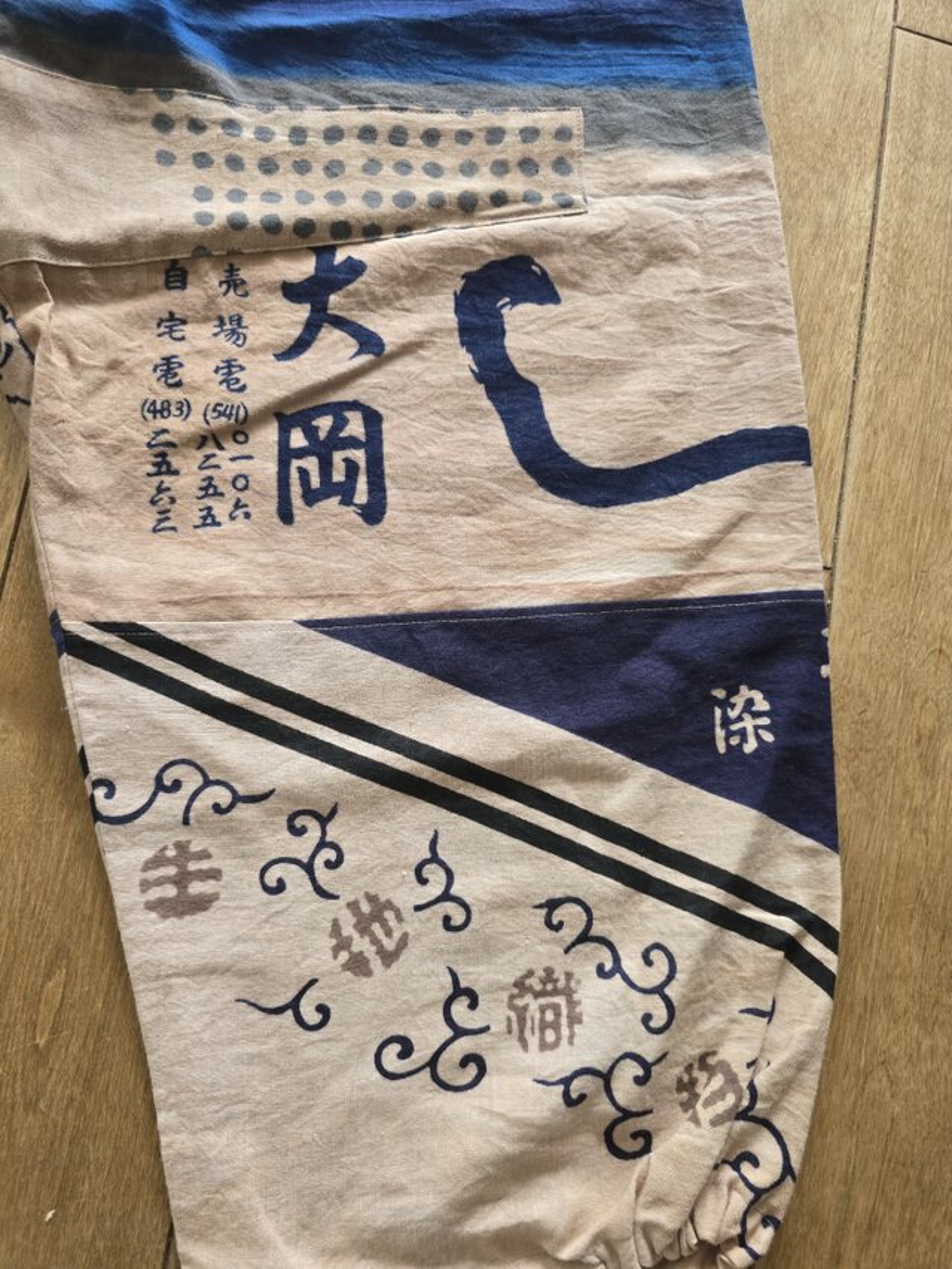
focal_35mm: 23
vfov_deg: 73.9
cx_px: 476
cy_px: 634
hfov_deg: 58.9
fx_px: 843
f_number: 1.7
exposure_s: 1/100
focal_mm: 6.3
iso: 400
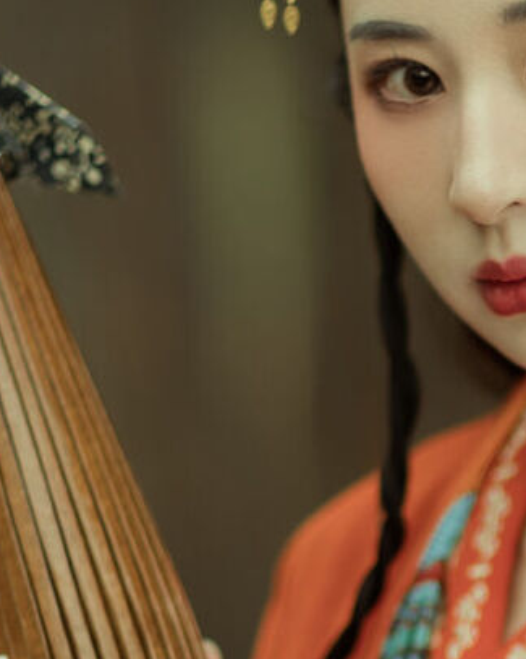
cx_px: 592
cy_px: 640
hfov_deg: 5.0
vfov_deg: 6.2
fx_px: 6020
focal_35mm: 309
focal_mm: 85
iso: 100
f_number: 1.4
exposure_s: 1/400
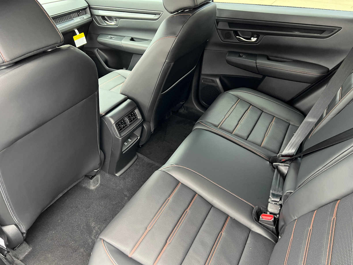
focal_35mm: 26
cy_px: 132
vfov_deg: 53.1
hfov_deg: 67.3
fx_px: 265
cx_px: 176
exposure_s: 1/60
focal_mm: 5.7
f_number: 1.5
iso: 500
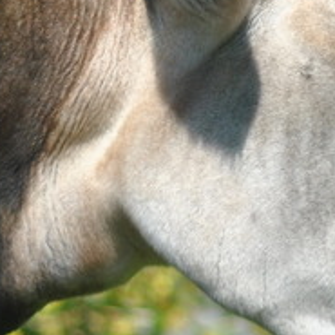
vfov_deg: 2.3
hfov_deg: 2.2
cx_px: 494
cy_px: 144
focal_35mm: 778
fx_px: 8518
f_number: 5.6
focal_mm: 110
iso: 200
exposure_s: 1/500
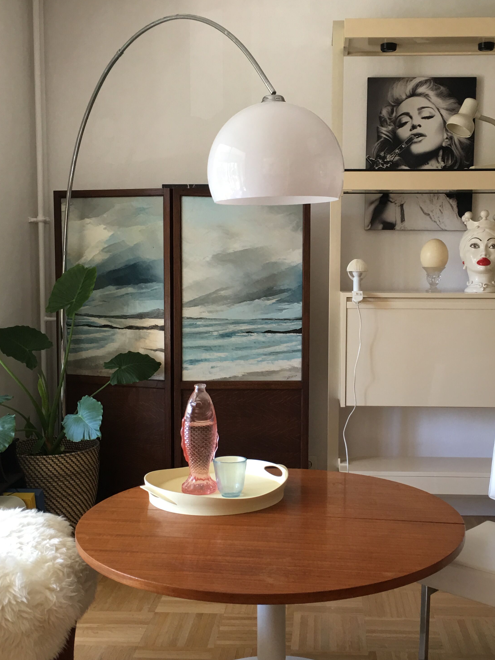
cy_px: 341
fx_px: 763
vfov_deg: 46.8
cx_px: 299
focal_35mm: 40
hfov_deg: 35.8
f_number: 2.2
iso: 32
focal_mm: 4.15
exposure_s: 1/17
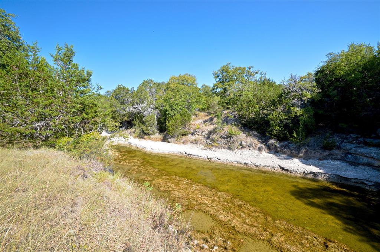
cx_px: 190
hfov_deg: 100.5
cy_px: 126
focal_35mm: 15
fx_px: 158
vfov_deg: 77.2
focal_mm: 10
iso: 200
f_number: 14
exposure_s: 1/30
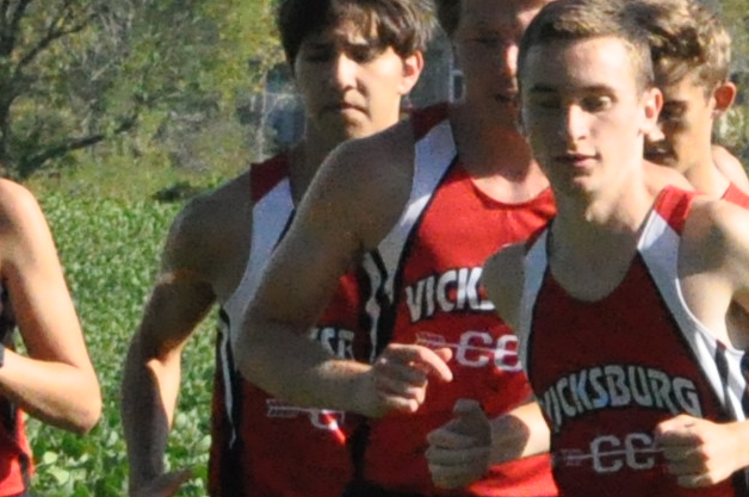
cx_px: 1556
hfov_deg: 1.9
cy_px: 479
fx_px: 22345
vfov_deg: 1.3
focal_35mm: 1075
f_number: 11
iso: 3200
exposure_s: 1/3200
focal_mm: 105
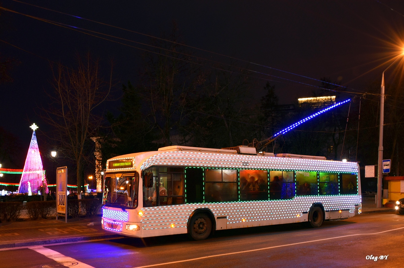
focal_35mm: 30
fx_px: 336
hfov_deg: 62.0
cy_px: 134
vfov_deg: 43.5
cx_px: 202
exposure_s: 1.3
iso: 100
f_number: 10
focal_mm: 20
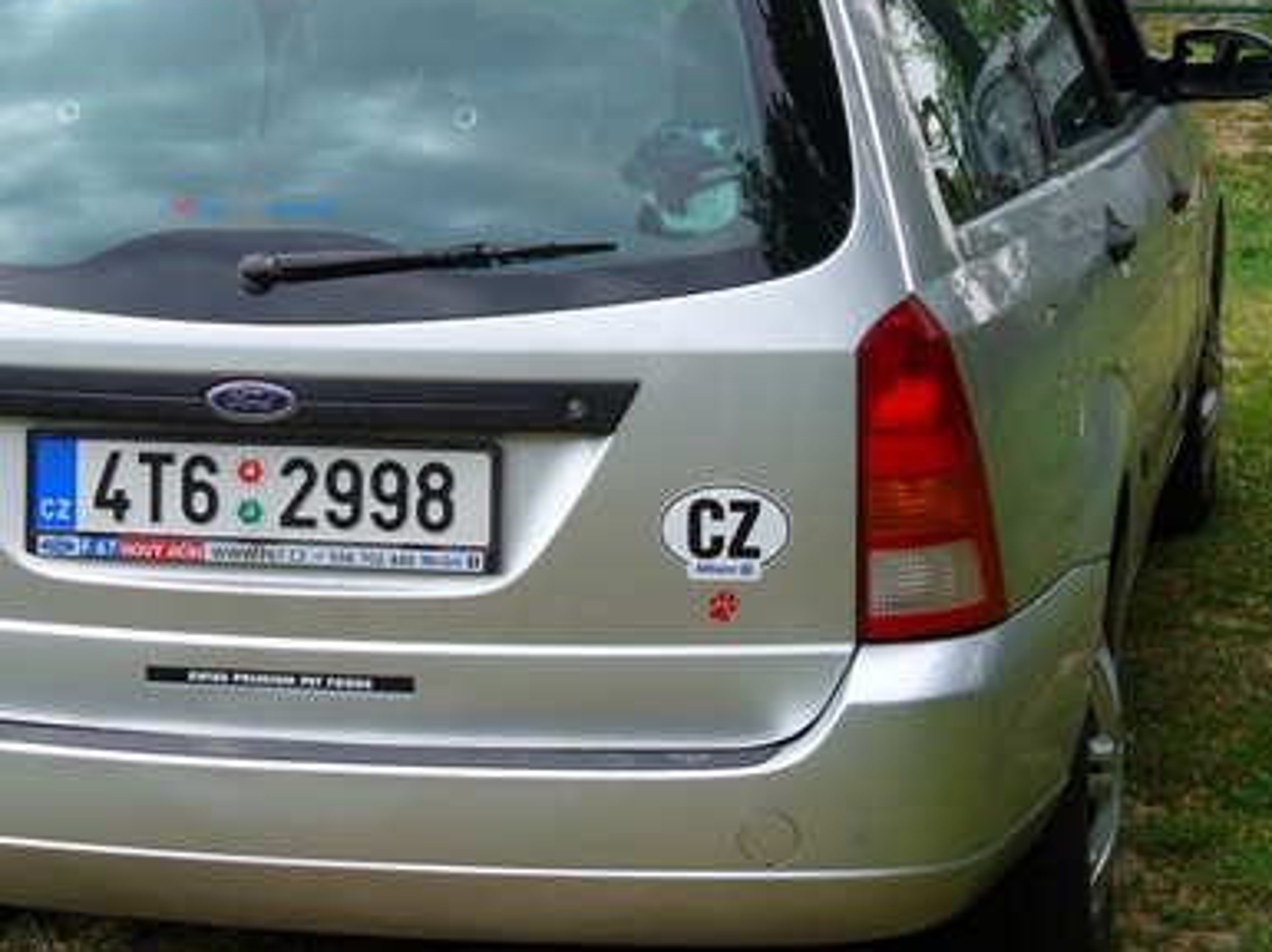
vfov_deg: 15.4
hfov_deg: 20.4
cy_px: 359
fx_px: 3524
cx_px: 461
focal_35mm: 96
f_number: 3.2
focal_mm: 11.4
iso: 64
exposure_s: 1/250
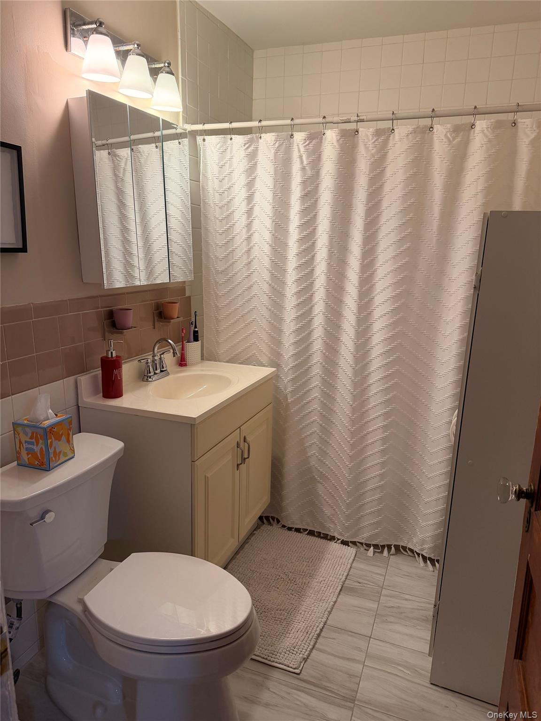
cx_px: 270
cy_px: 360
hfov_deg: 56.8
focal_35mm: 24
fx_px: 500
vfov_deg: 71.6
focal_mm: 6.76
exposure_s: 1/120
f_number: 1.78
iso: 200
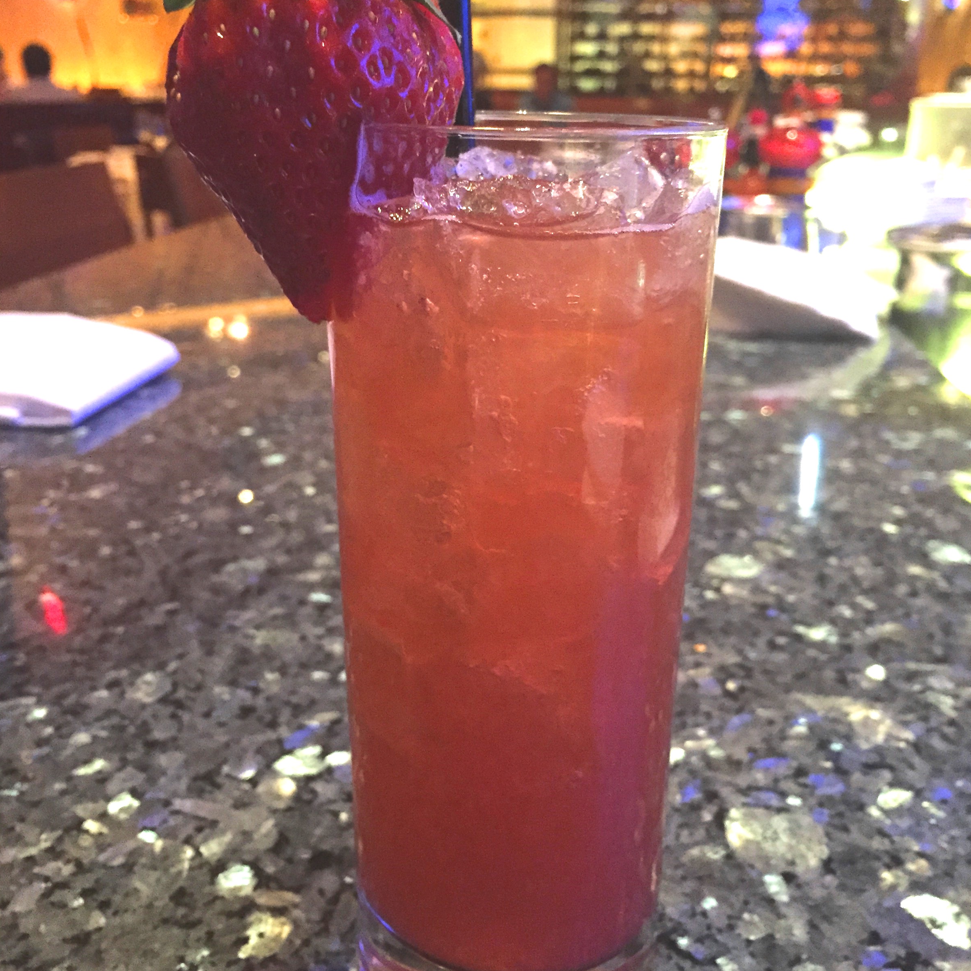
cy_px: 478
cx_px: 494
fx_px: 1111
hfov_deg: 47.2
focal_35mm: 35
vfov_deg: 47.2
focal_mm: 4.15
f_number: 2.2
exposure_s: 1/15
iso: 400
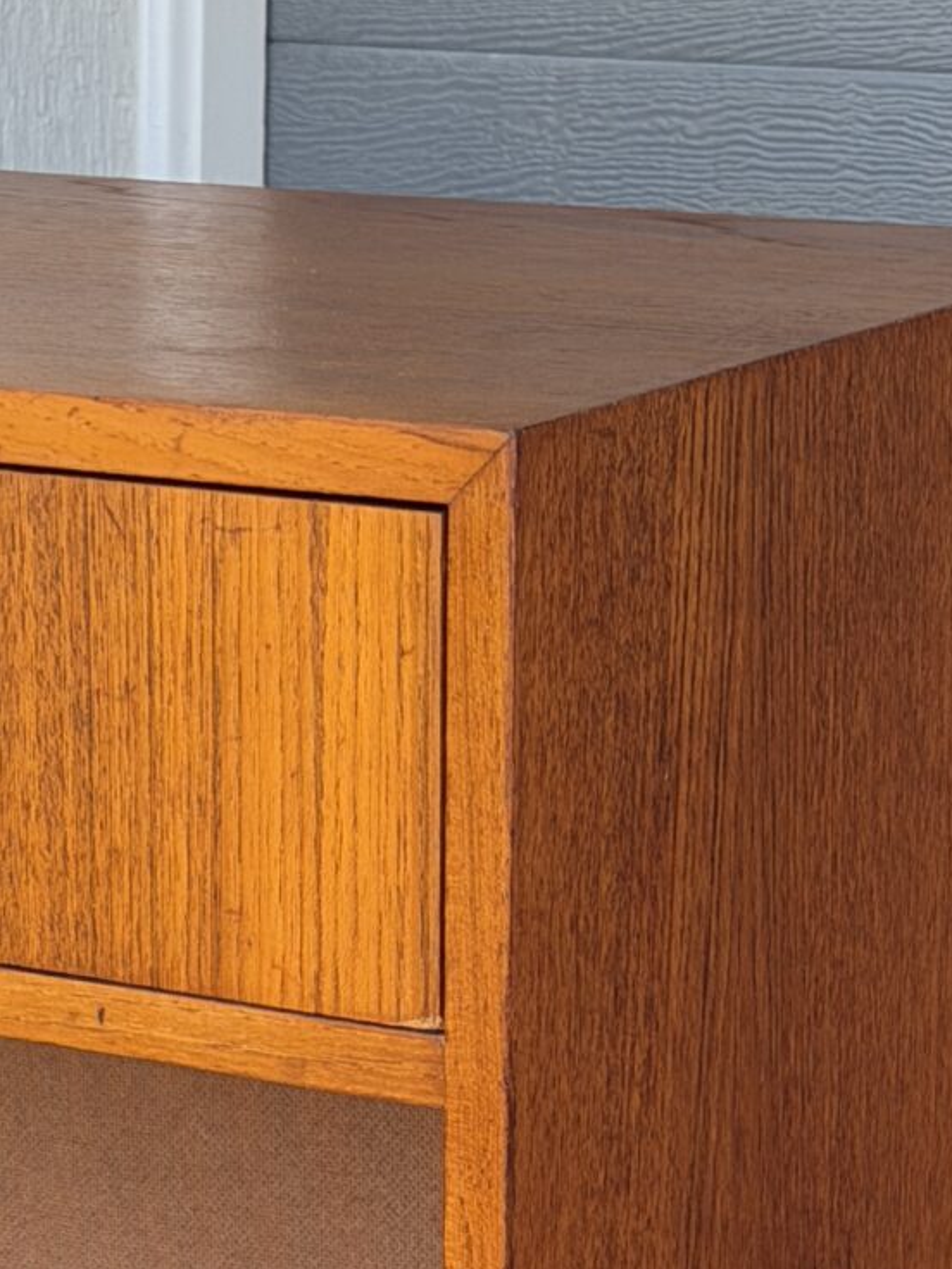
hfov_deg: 8.8
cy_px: 1453
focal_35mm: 167
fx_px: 6124
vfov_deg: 11.6
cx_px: -195
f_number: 1.78
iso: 50
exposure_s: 1/170
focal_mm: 6.76
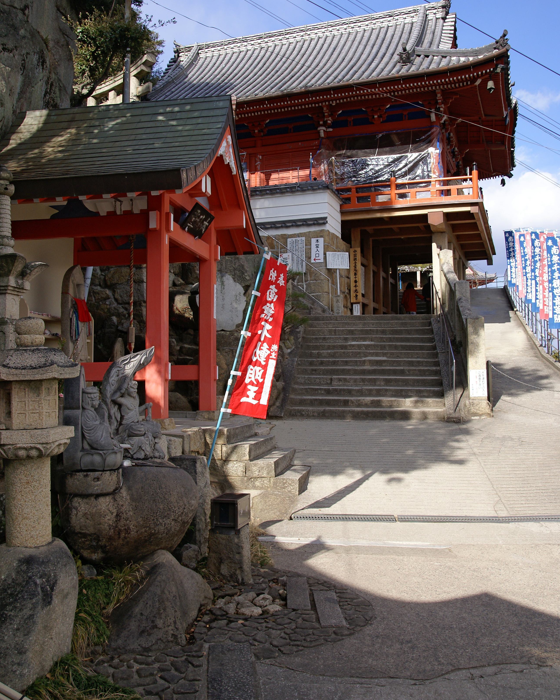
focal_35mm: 34
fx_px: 704
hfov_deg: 43.4
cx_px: 282
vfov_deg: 52.7
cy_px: 311
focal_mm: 20
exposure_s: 1/80
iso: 100
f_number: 7.1
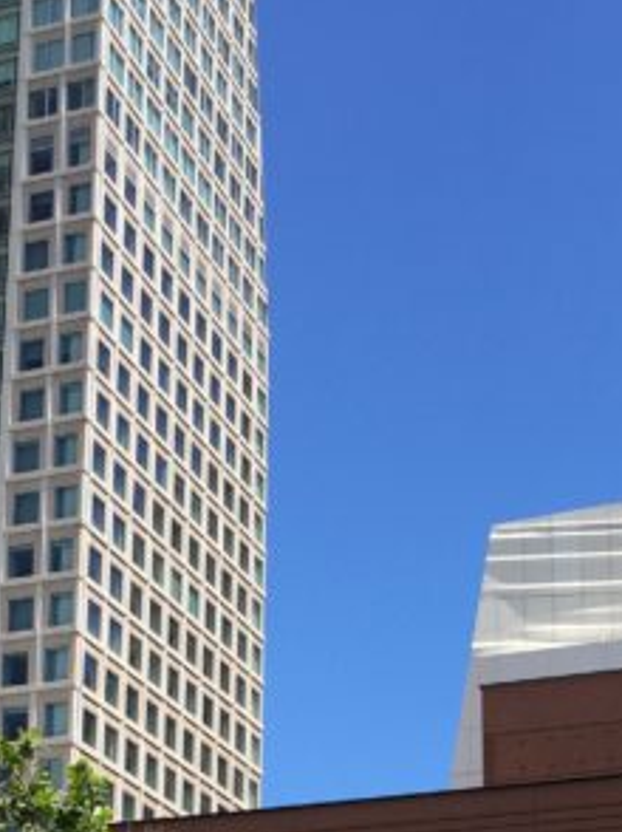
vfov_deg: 23.6
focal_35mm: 79
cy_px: 855
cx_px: 359
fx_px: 1895
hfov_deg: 18.6
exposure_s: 1/1412
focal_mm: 4.15
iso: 32
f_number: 2.2
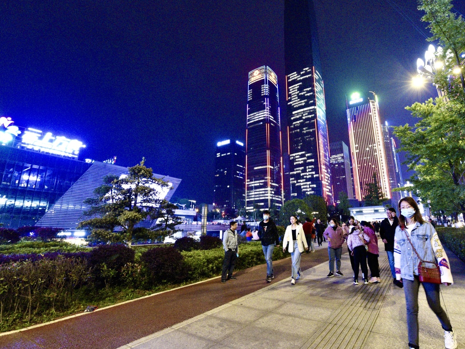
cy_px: 183
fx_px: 215
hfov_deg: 94.4
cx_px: 248
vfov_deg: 78.0
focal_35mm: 16
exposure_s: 1/50
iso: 8000
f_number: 5
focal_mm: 14
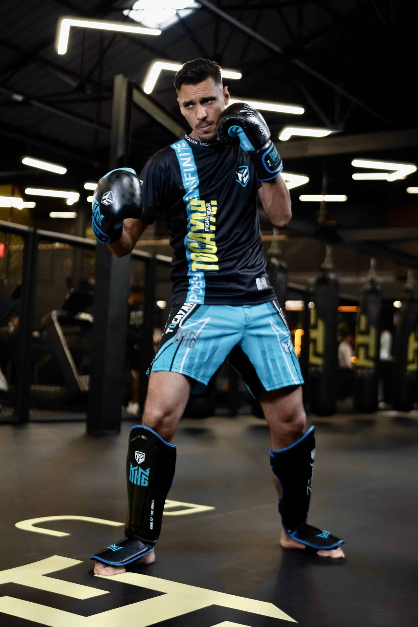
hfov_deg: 26.0
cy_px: 314
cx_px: 209
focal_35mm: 52
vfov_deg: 38.2
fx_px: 905
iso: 400
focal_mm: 35
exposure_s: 1/100
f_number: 1.6
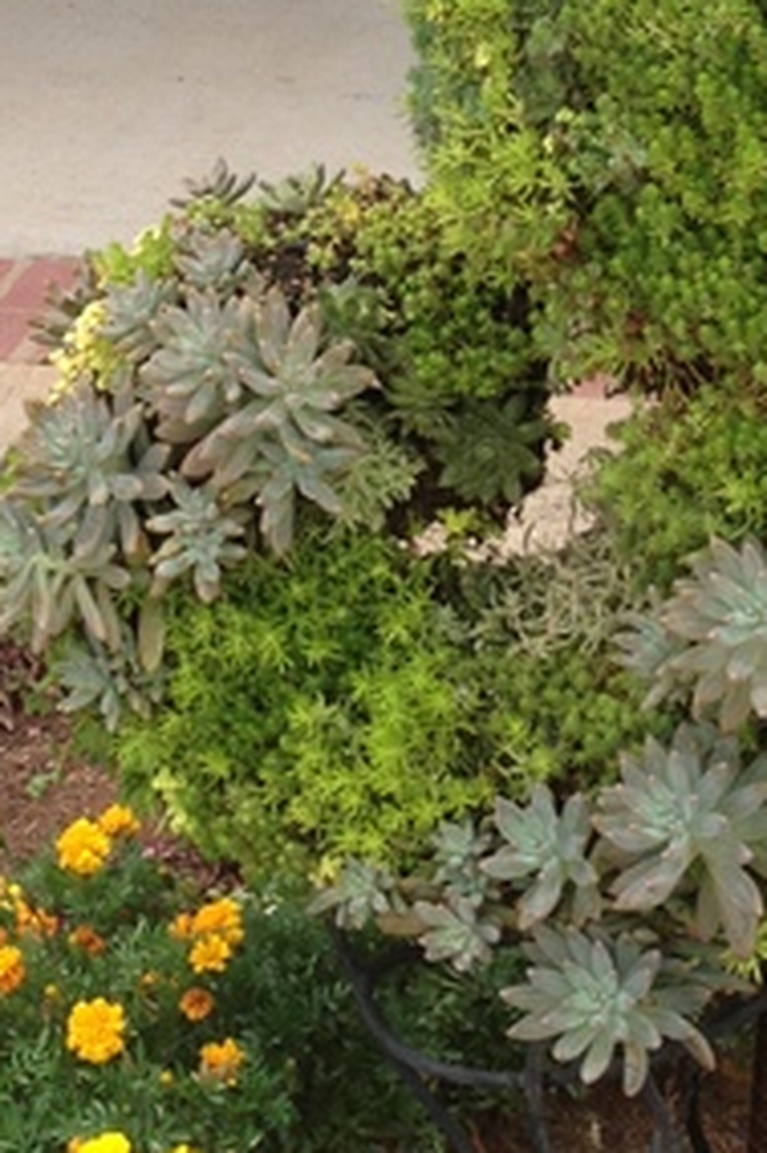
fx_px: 3711
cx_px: 406
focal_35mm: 116
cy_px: 73
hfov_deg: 11.8
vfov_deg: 17.3
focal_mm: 4.12
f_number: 2.4
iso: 50
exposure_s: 1/303
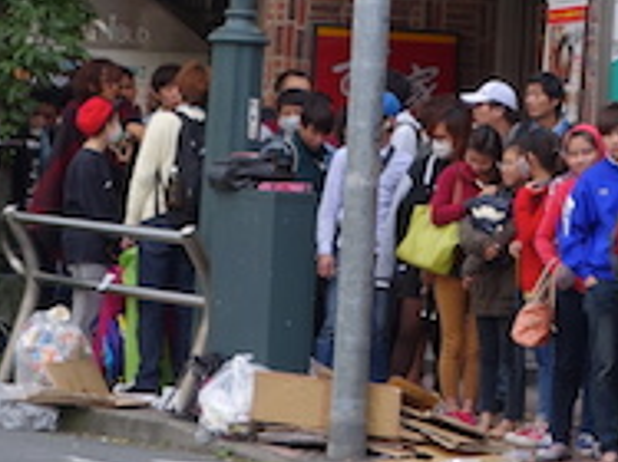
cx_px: 787
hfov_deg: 8.2
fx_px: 4282
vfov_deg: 6.2
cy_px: -26
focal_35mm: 240
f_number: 5
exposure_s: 1/100
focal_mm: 20.85
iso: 160
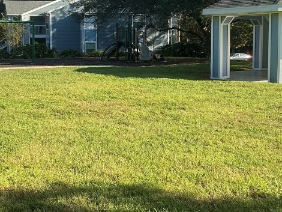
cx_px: 126
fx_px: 497
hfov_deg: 31.6
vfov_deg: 23.9
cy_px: 72
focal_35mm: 61
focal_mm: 3
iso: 25
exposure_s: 1/869
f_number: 1.8
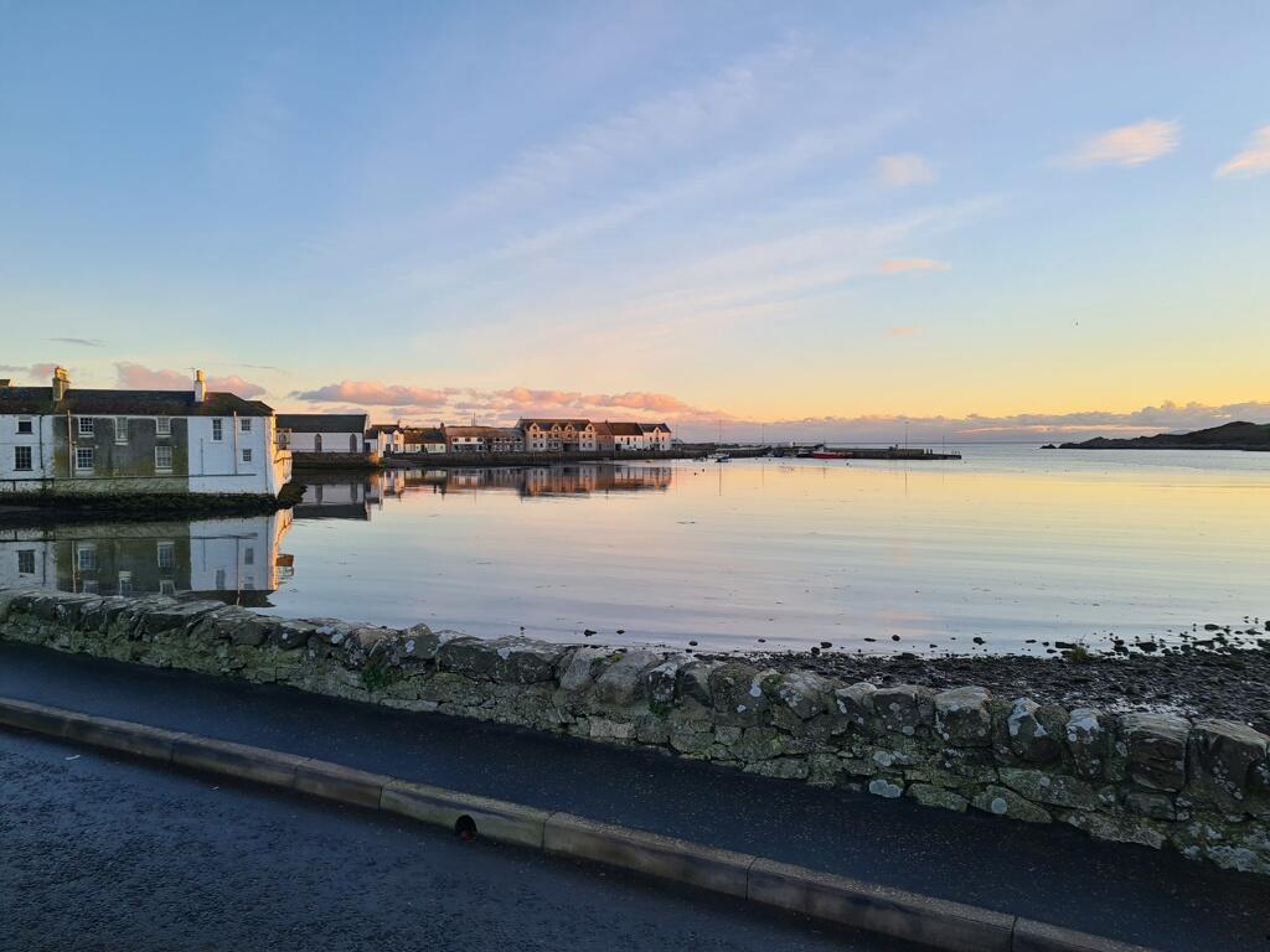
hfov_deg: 67.3
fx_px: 954
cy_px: 476
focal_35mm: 26
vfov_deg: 53.1
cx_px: 635
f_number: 1.8
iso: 50
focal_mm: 5.4
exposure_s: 1/622
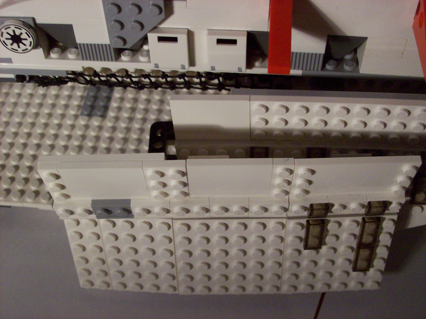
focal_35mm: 45
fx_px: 554
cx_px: 213
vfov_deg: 32.2
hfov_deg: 42.1
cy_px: 160
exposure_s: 1/40.6
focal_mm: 7.6
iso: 160
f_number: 3
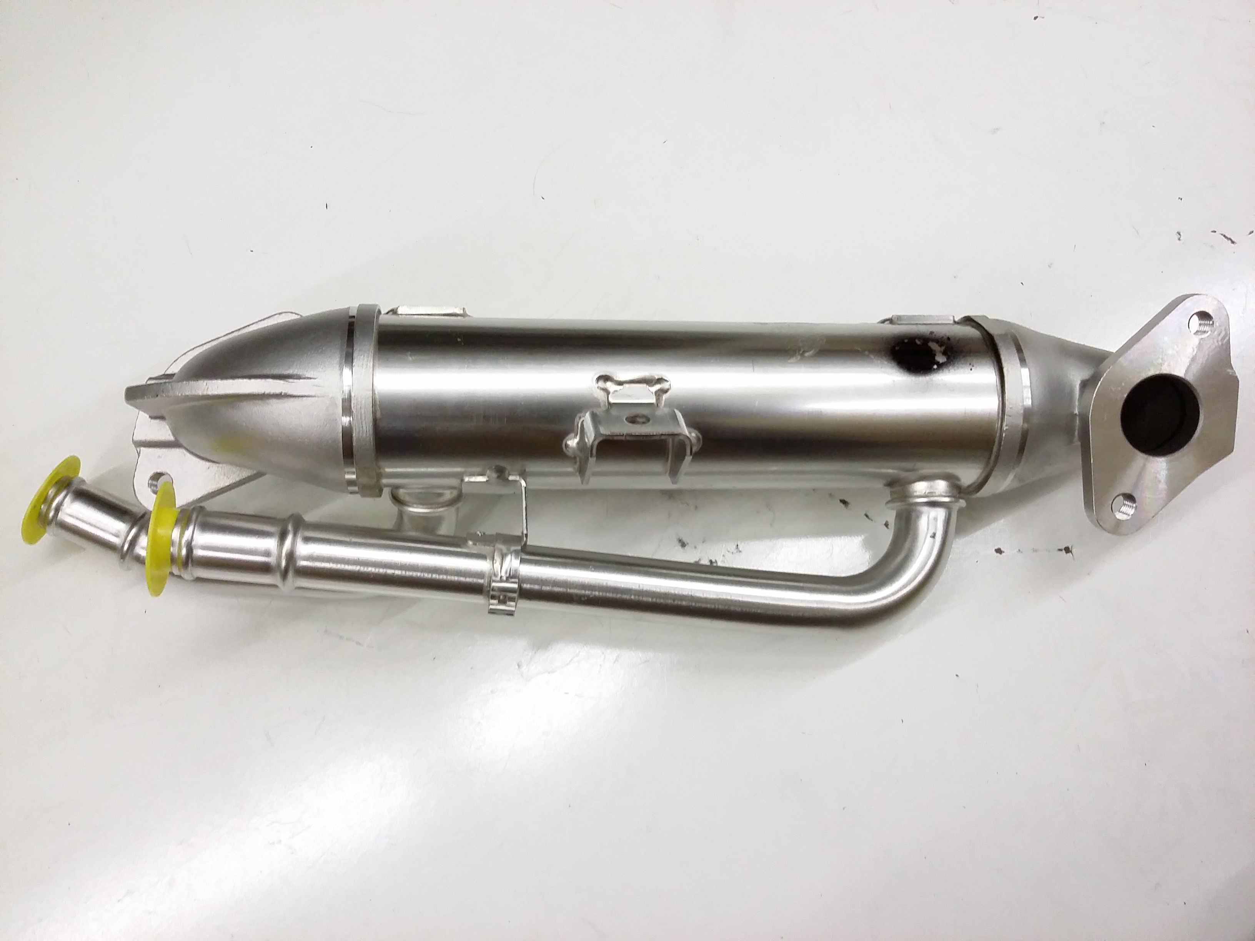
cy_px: 470
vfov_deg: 44.2
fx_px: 1160
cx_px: 628
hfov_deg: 56.8
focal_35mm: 32
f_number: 2.4
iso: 160
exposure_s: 1/17
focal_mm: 3.4
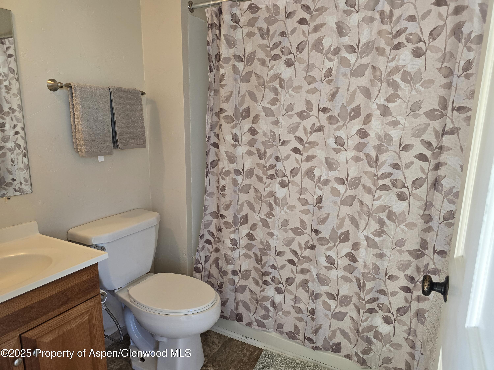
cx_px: 247
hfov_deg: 73.9
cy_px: 185
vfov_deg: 58.9
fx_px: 328
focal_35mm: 23
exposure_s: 1/120
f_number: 1.7
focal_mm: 6.3
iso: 125
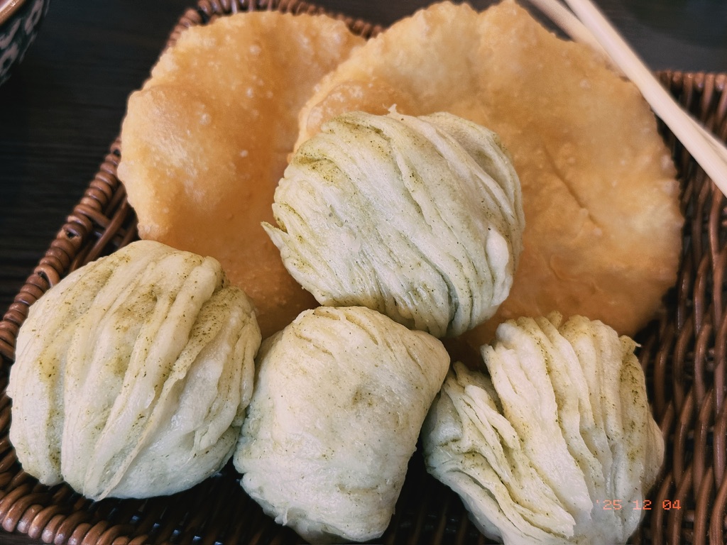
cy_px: 272
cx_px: 364
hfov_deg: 39.7
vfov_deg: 30.3
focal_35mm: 48
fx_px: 1008
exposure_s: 1/50
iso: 160
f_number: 1.78
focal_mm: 6.76
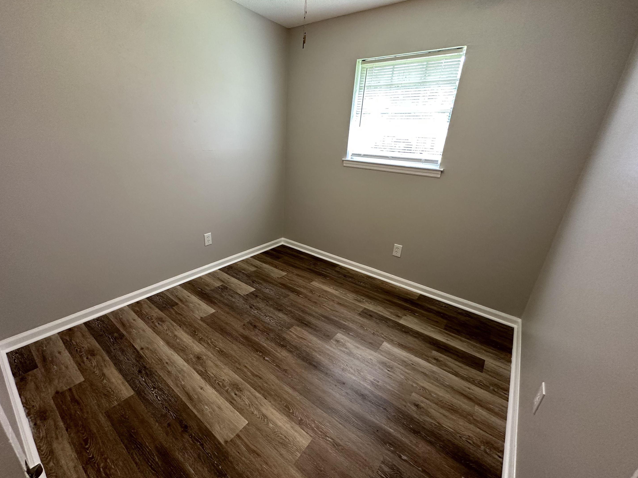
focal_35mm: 15
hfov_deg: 98.0
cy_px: 241
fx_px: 276
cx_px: 297
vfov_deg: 81.7
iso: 250
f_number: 2.2
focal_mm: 2.22
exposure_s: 1/99
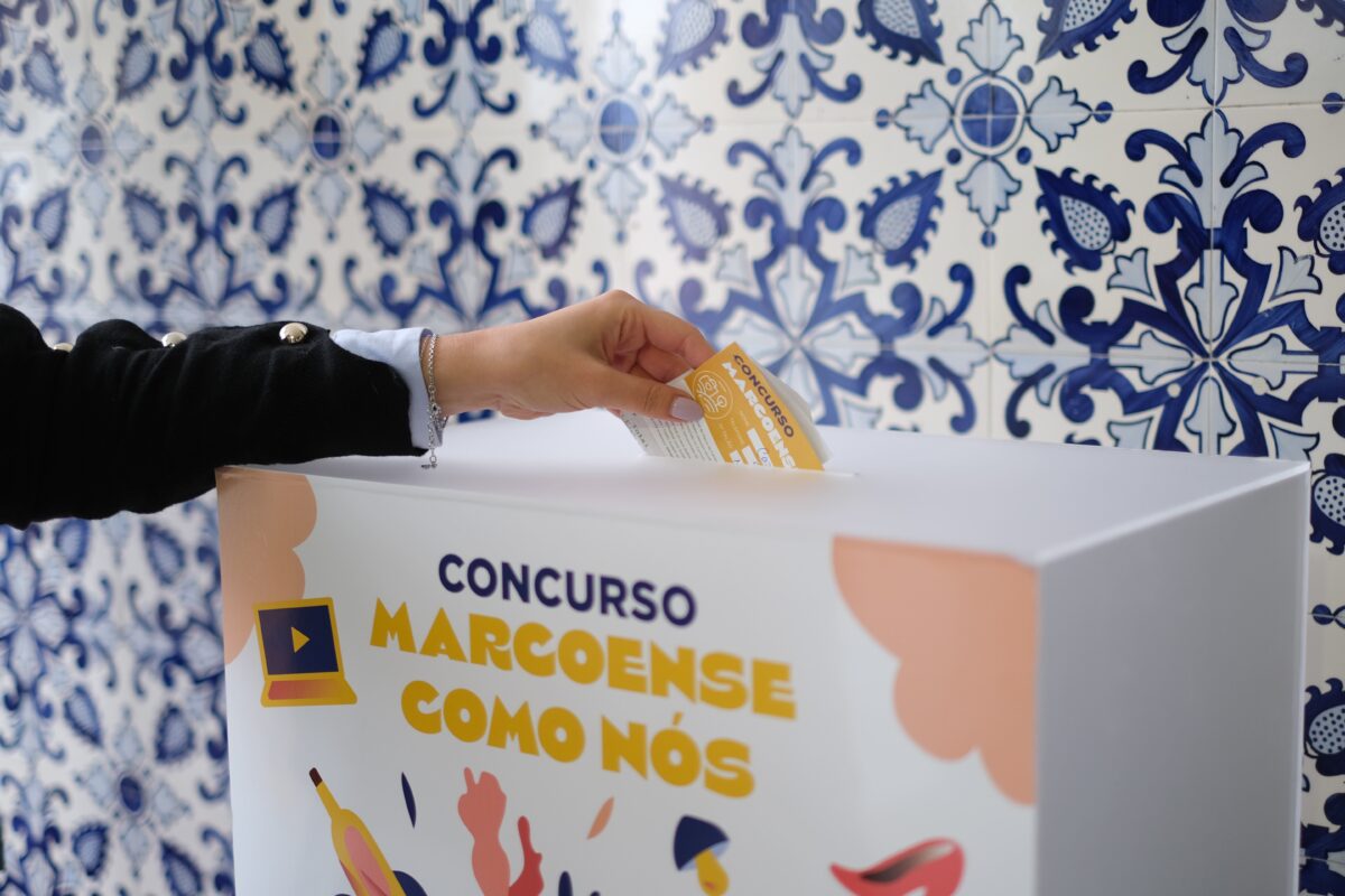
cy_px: 448
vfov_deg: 25.5
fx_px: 1980
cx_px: 672
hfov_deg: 37.5
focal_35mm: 53
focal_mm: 35
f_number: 1.4
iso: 200
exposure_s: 1/50
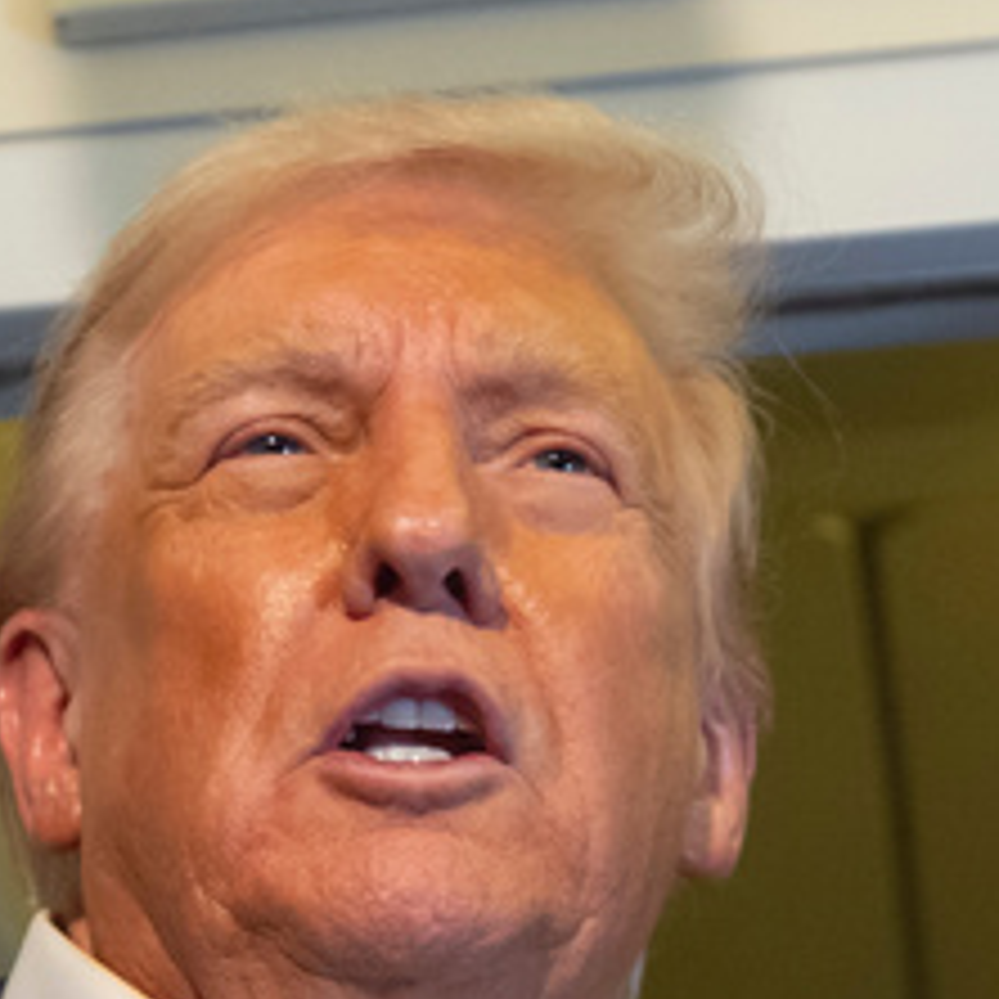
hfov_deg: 13.1
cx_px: 369
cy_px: 1334
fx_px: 4343
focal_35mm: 133
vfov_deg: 12.7
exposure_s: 1/320
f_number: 2.8
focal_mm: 34
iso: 4000
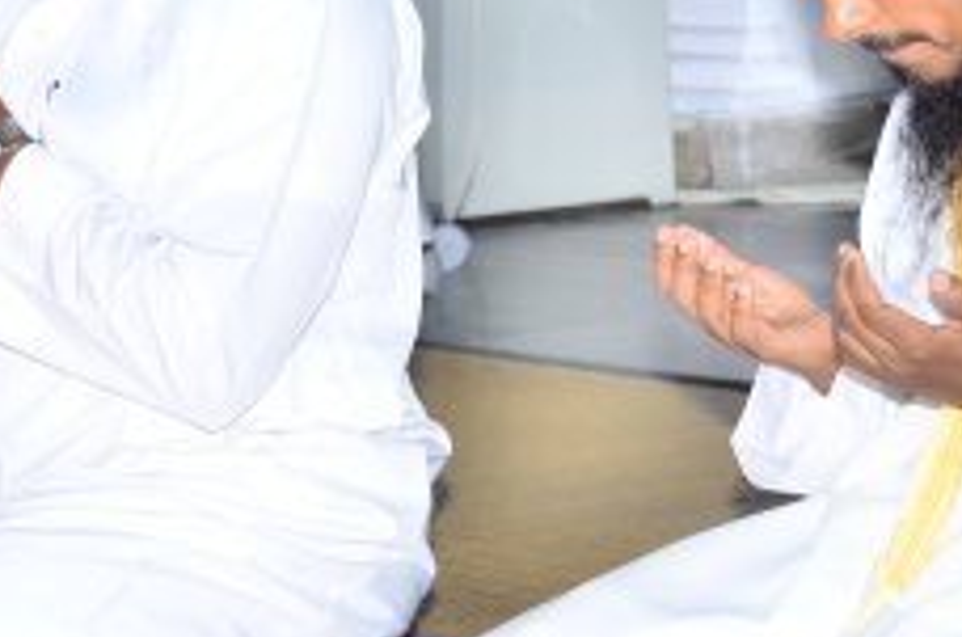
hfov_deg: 8.4
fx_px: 6533
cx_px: 308
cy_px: 158
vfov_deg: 5.6
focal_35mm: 245
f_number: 6.3
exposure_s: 1/100
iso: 250
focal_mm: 62
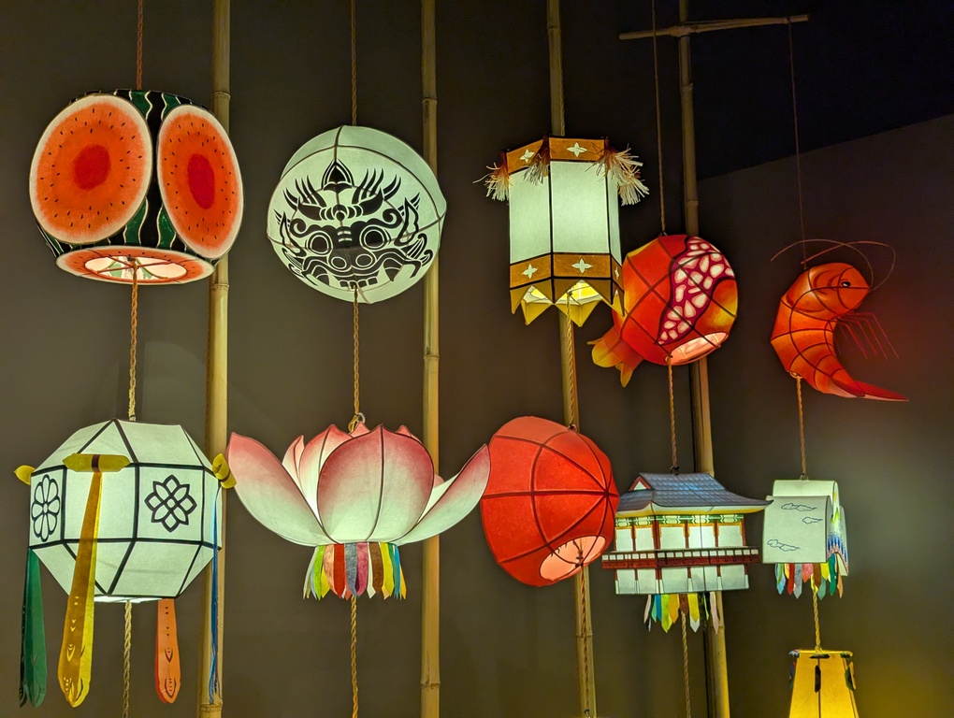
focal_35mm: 48
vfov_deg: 30.3
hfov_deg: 39.6
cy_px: 359
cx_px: 477
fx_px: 1325
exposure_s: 1/114
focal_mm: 6.81
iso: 152
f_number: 1.85
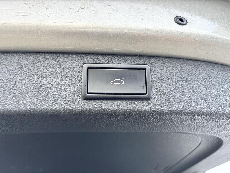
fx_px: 173
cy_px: 86
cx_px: 115
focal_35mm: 26
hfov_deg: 67.3
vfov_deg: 53.1
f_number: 1.6
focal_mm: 5.96
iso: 100
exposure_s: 1/121
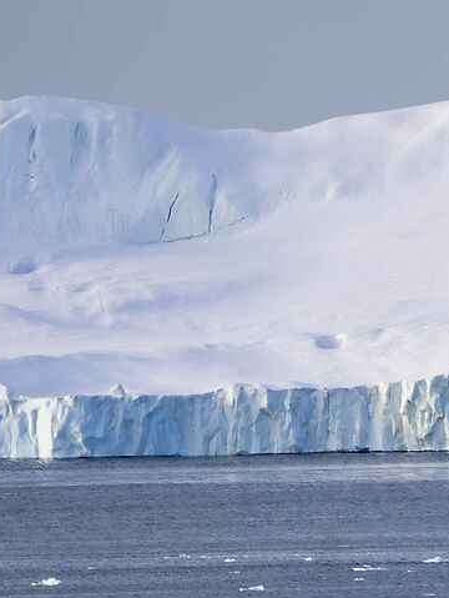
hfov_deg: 0.8
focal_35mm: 1911
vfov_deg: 1.0
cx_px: 807
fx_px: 33006
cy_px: 841
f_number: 7.1
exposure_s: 1/500
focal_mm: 397
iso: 400
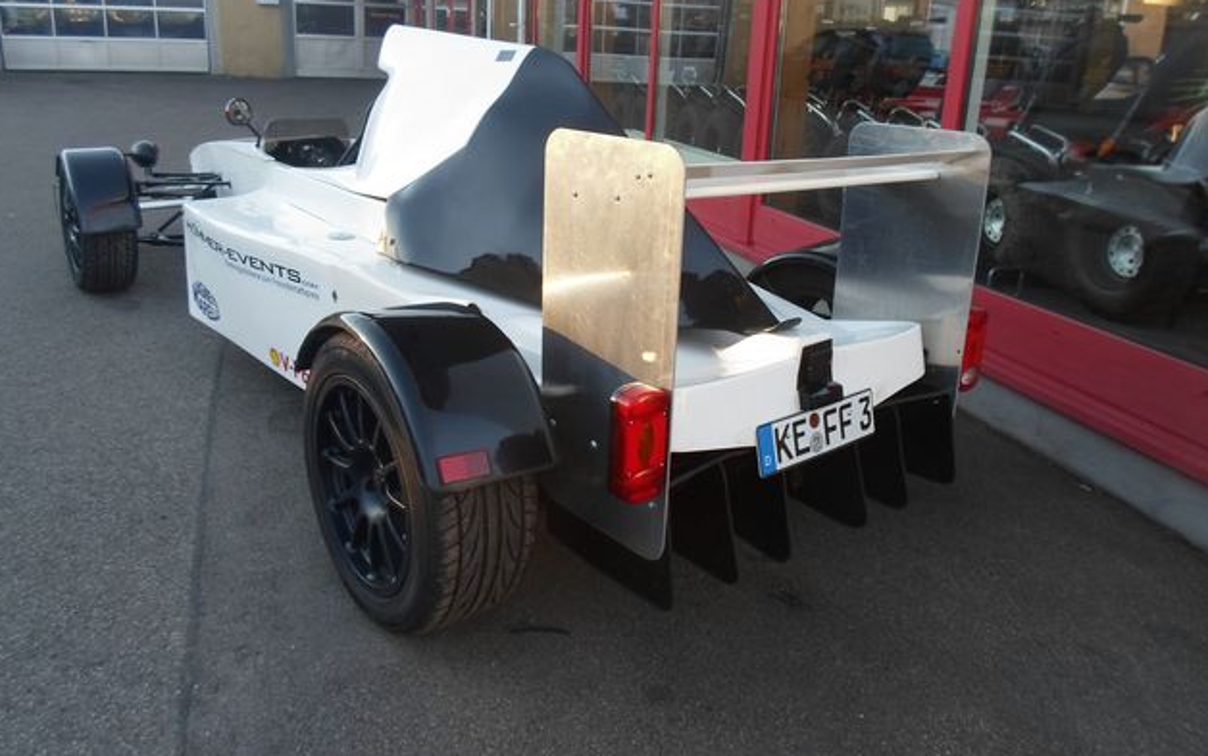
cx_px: 602
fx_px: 889
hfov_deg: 68.4
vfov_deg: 45.9
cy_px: 314
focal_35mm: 27
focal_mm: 4.5
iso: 80
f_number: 2.5
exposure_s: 1/90
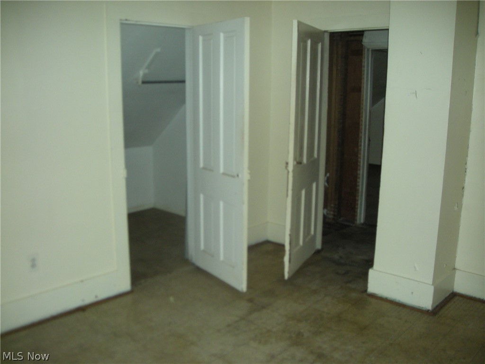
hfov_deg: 52.6
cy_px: 182
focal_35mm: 35
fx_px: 490
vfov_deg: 40.7
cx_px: 242
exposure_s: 1/60
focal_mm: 5.7
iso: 180
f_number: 2.8
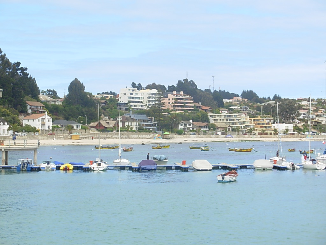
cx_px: 163
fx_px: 838
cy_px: 122
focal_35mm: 89
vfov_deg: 16.6
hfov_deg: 22.0
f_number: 3.8
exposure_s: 1/527
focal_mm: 14.7
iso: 50
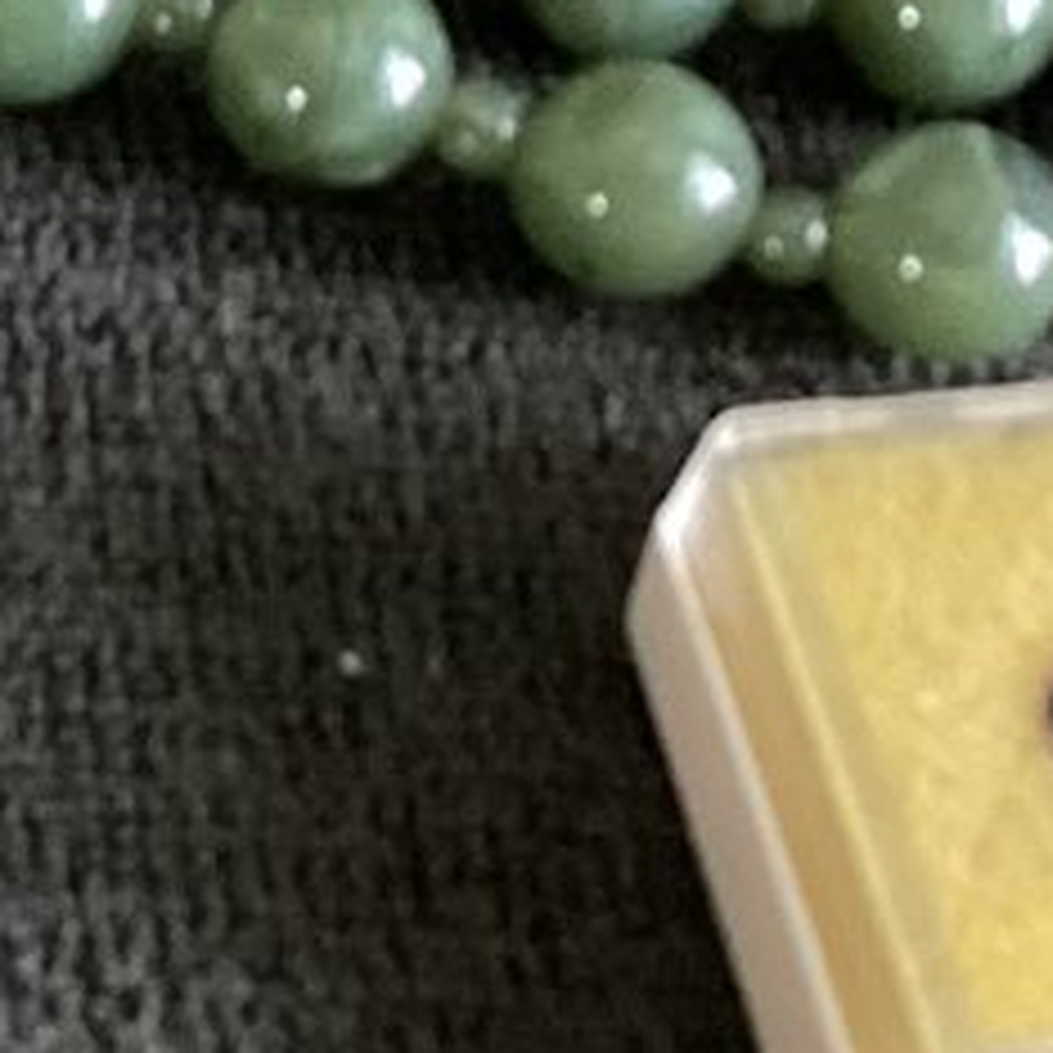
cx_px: -781
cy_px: -92
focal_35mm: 177
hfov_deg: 9.4
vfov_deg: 9.8
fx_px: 6092
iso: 250
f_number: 2.4
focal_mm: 3.3
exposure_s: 1/60
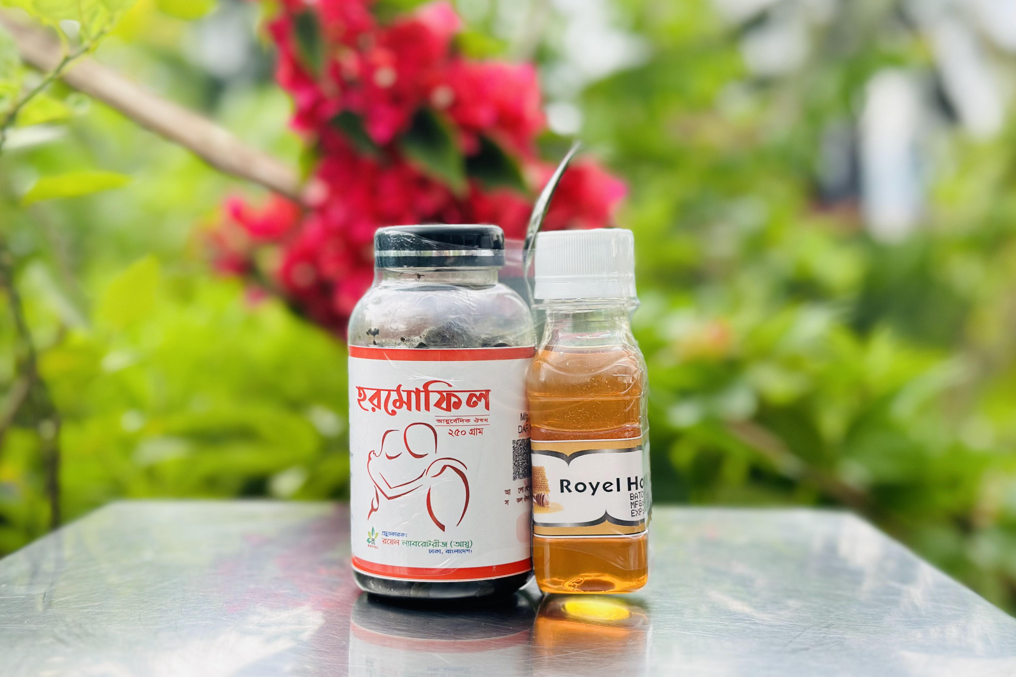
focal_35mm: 50
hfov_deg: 39.6
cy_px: 336
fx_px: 1411
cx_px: 507
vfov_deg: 27.0
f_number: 1.78
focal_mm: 6.86
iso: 80
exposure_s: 1/681
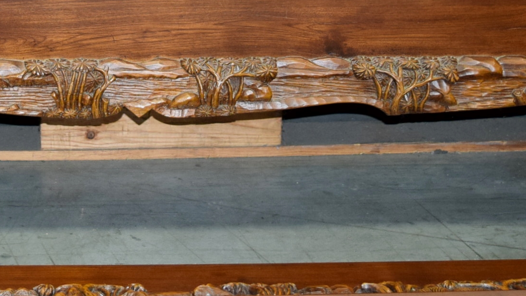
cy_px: -58
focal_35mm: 98
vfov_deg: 12.0
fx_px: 1373
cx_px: 108
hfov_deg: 21.4
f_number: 3.8
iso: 900
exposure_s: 1/30
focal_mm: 23
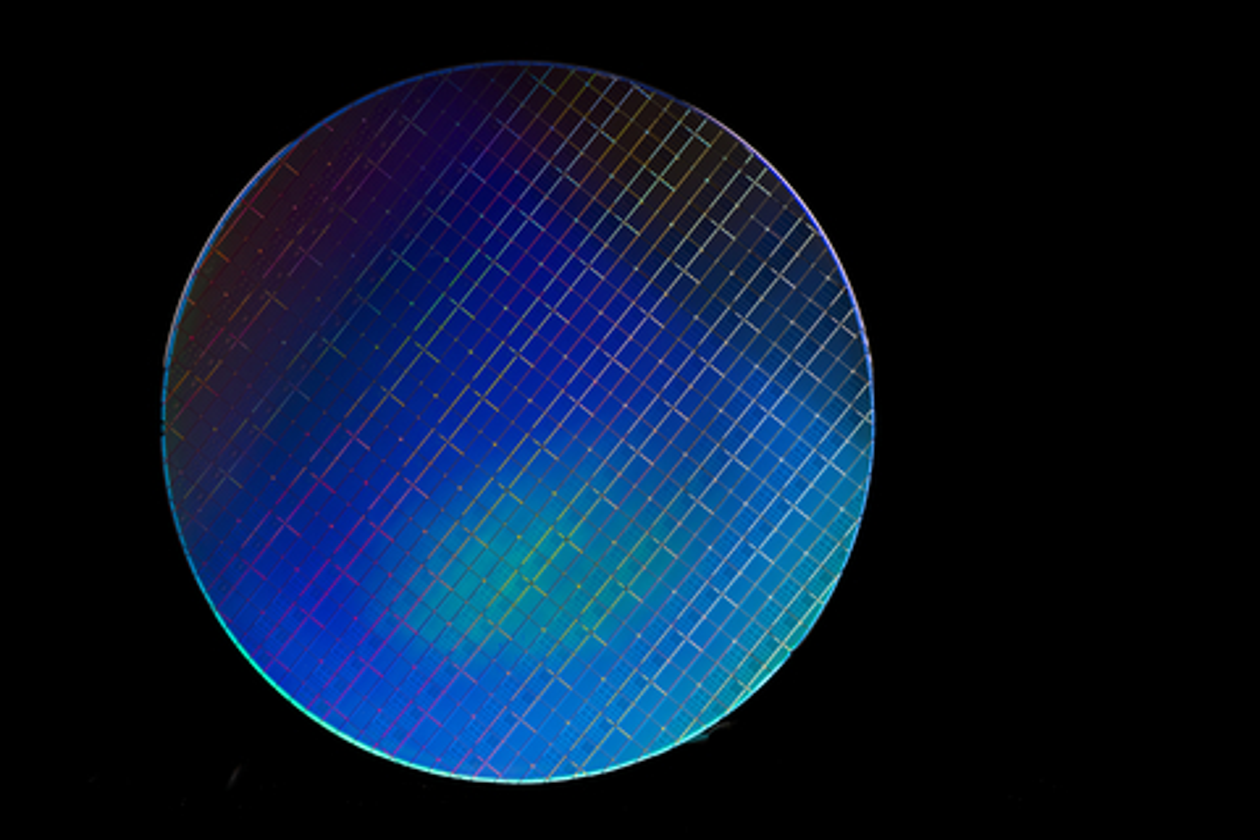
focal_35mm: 105
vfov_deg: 13.0
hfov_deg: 19.5
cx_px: 630
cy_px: 420
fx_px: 3675
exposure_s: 1/8
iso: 100
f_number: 6.3
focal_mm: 105
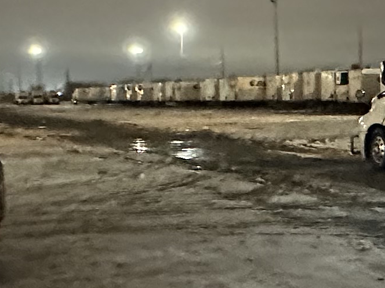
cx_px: 349
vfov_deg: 17.3
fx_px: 945
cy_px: 178
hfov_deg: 22.4
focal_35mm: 85
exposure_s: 1/30
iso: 1600
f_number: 2.2
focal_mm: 2.22
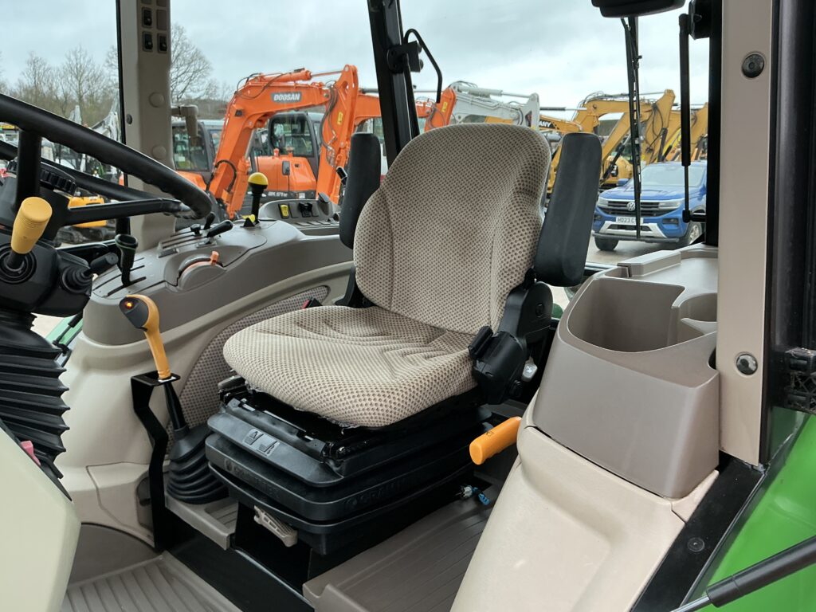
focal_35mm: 28
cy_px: 306
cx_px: 408
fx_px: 660
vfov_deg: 49.7
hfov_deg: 63.4
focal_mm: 3
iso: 64
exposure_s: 1/65
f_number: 1.8
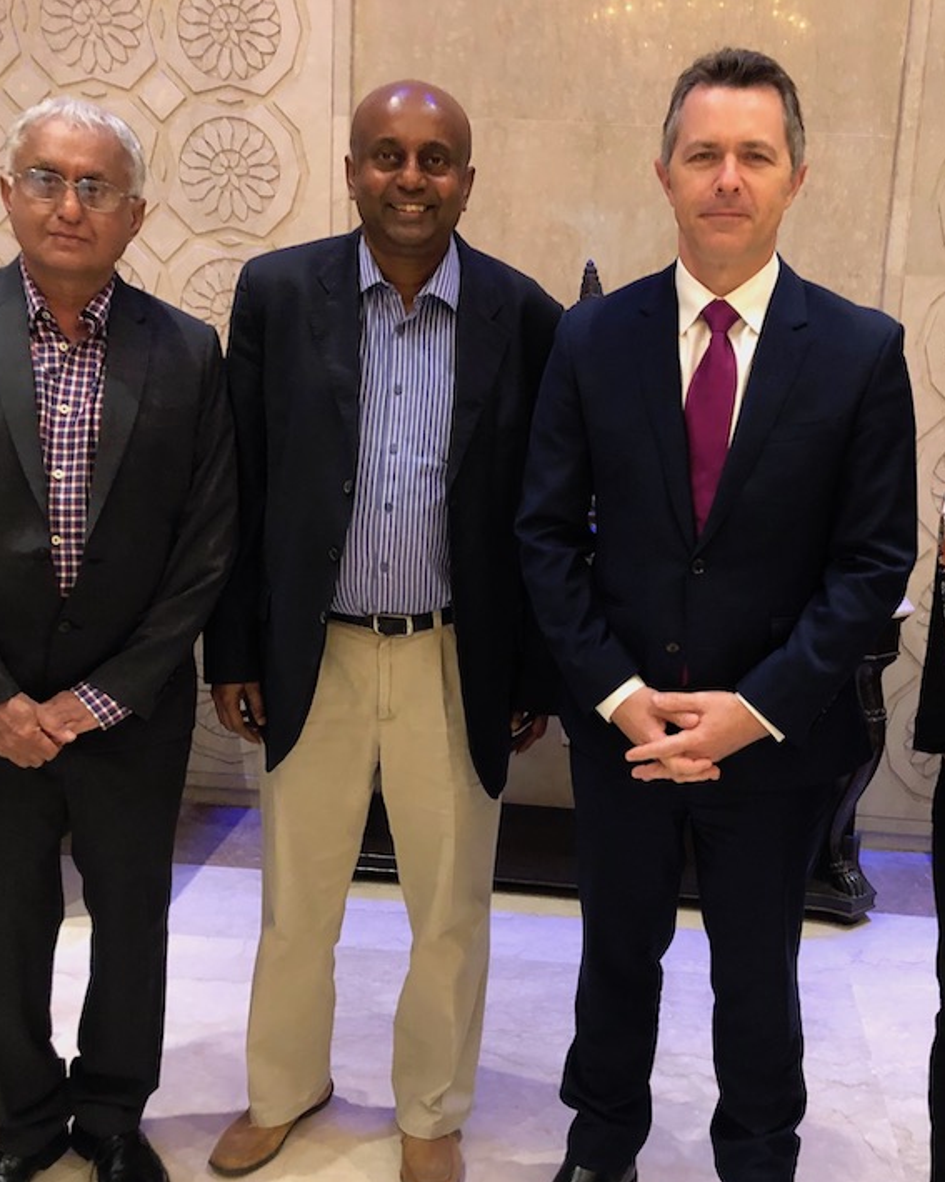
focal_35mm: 37
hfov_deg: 39.9
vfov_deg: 49.1
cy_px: 599
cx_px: 578
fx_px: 1294
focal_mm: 3.99
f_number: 1.8
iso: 100
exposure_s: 1/13
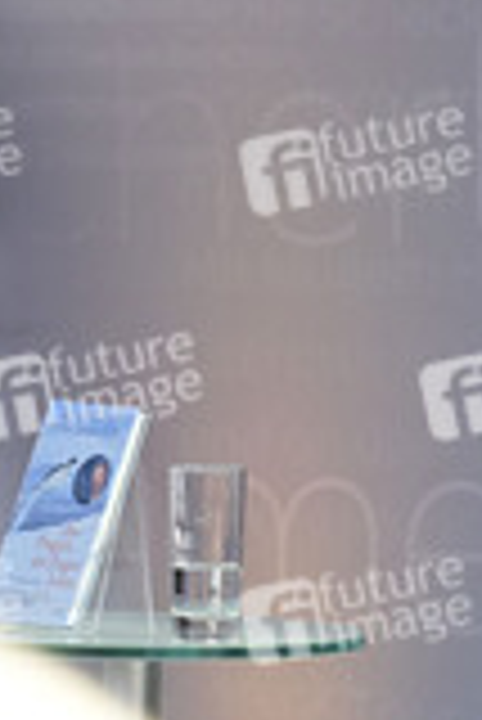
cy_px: 274
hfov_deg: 2.4
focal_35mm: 562
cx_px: 867
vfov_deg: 3.7
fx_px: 11262
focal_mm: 200
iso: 1250
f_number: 9
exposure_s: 1/250
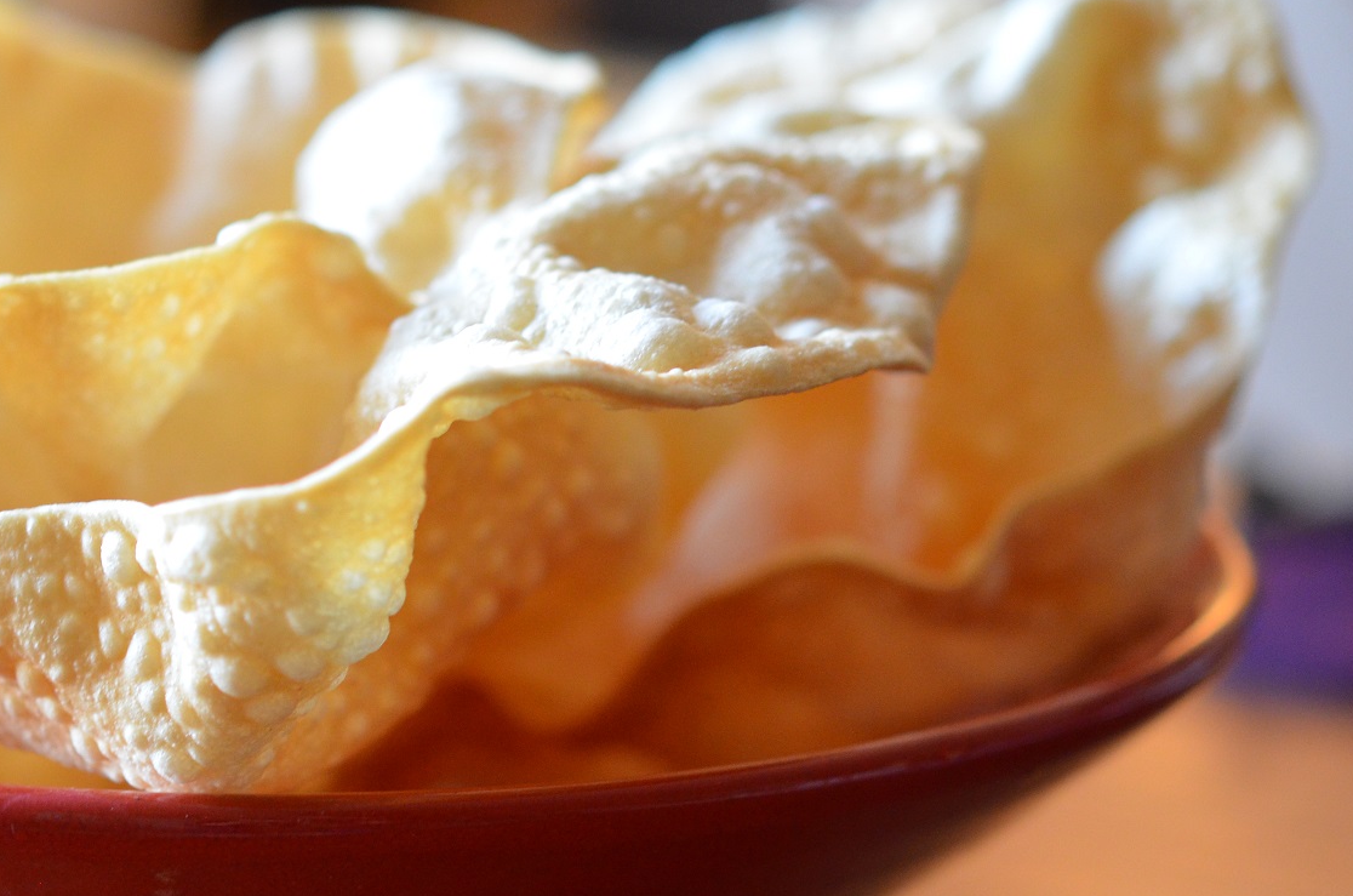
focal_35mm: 149
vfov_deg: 9.2
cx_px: 355
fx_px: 5588
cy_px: 582
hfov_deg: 13.8
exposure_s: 1/125
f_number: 3
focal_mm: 60
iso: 1100
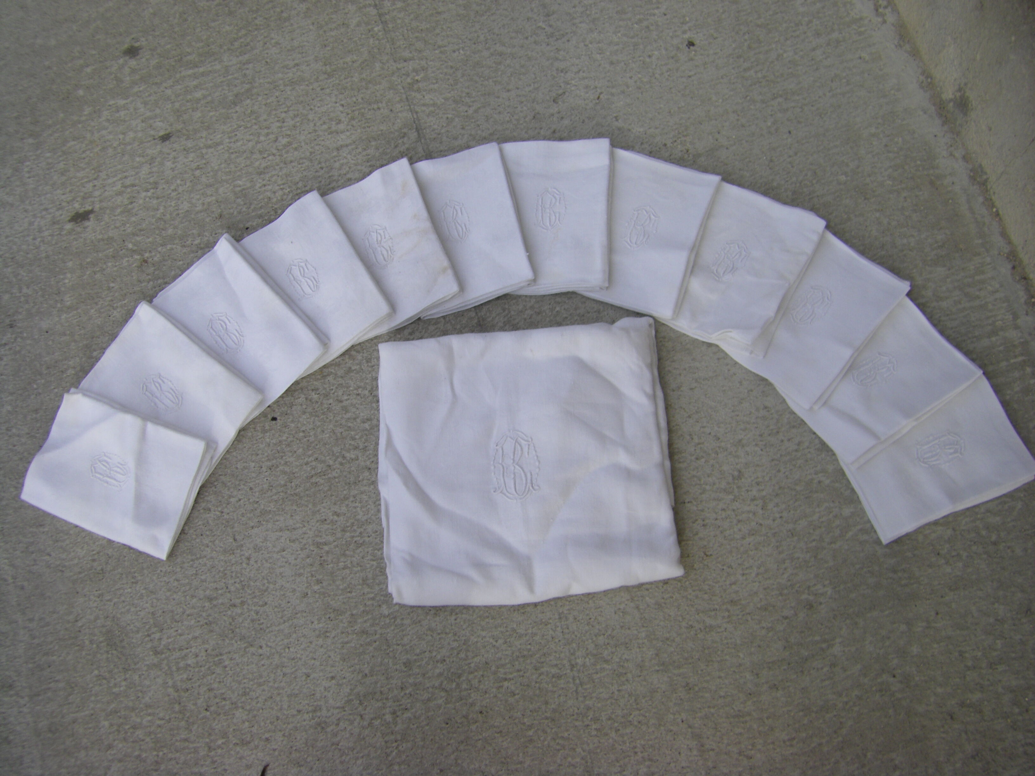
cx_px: 518
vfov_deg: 37.7
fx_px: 1136
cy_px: 388
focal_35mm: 38
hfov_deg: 49.0
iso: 64
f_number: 7
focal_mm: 6.3
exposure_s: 1/100
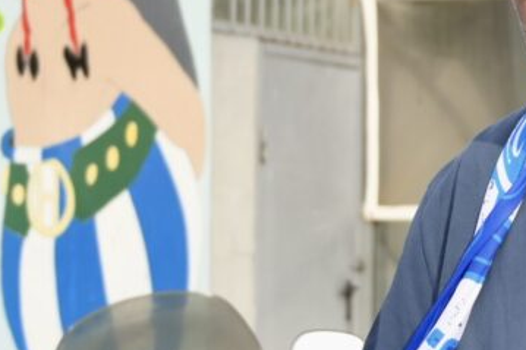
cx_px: 462
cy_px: 335
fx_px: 1709
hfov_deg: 17.3
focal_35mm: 117
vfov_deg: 11.6
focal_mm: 35
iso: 250
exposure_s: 1/640
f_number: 4
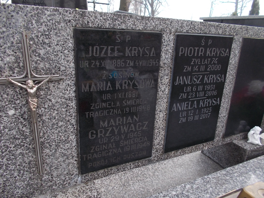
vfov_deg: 53.1
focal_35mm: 26
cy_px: 99
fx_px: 198
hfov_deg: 67.3
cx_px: 132
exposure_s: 1/125
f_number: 3.2
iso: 80
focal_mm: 4.6
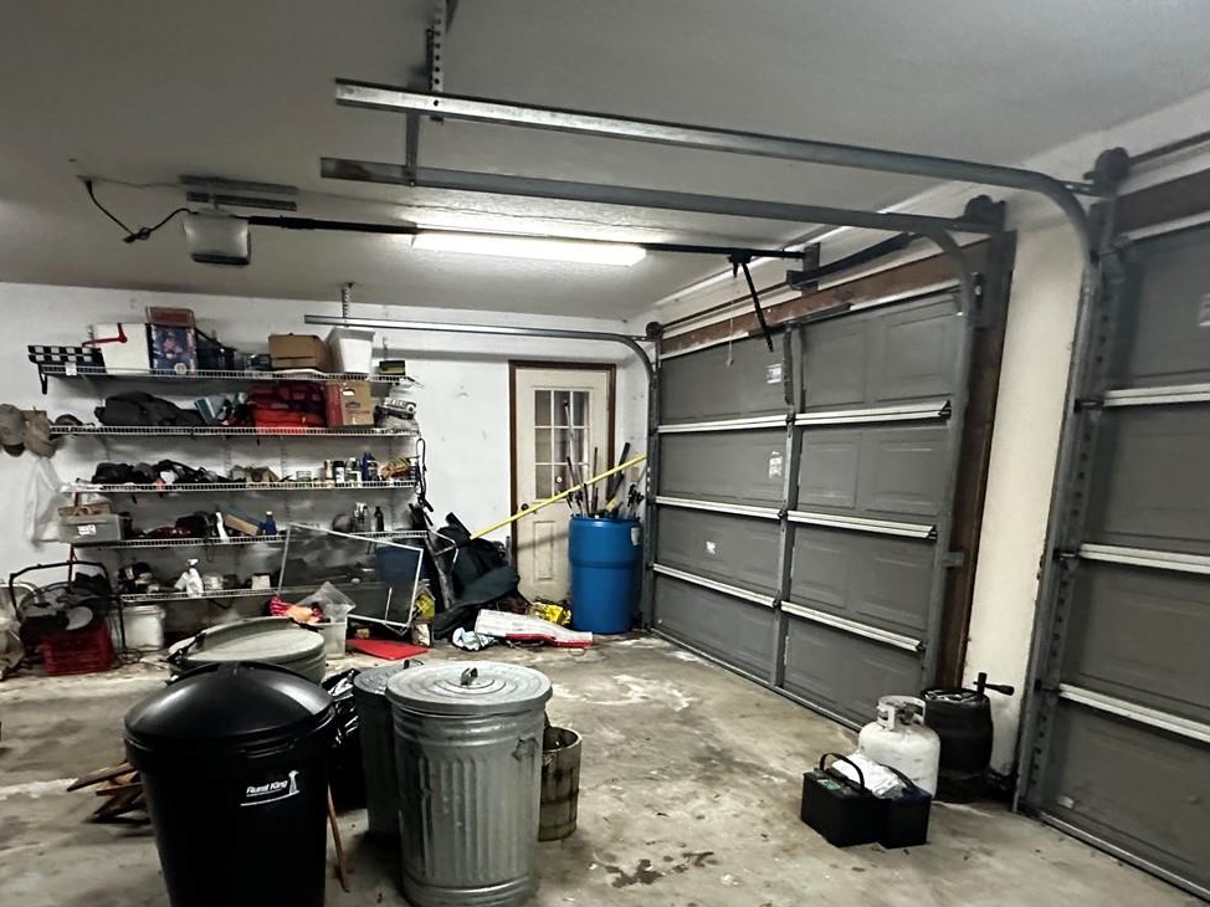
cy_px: 650
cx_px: 564
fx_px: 804
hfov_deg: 73.8
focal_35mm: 23
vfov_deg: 56.7
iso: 1000
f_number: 2.2
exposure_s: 1/60
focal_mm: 2.22
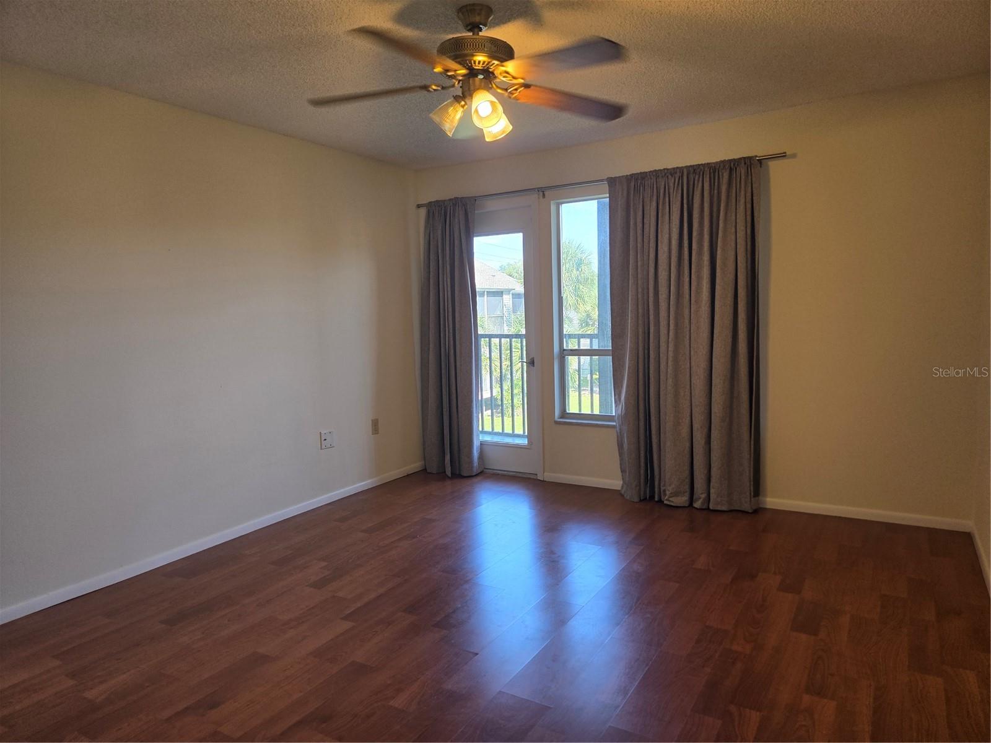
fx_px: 658
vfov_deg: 58.9
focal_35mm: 23
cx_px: 496
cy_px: 372
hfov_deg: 73.9
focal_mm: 5.4
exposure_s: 1/120
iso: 100
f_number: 1.8
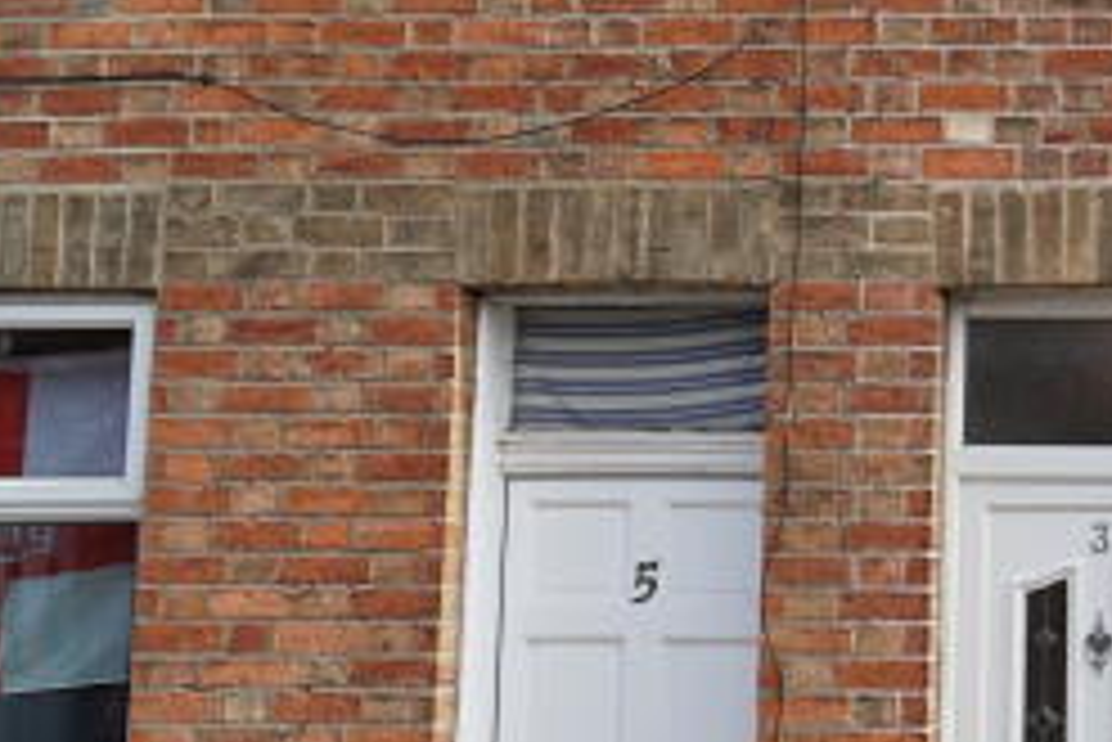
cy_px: 371
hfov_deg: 27.7
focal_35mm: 58
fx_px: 1793
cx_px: 1499
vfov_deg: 23.4
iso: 100
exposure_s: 1/250
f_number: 6.3
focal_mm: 14
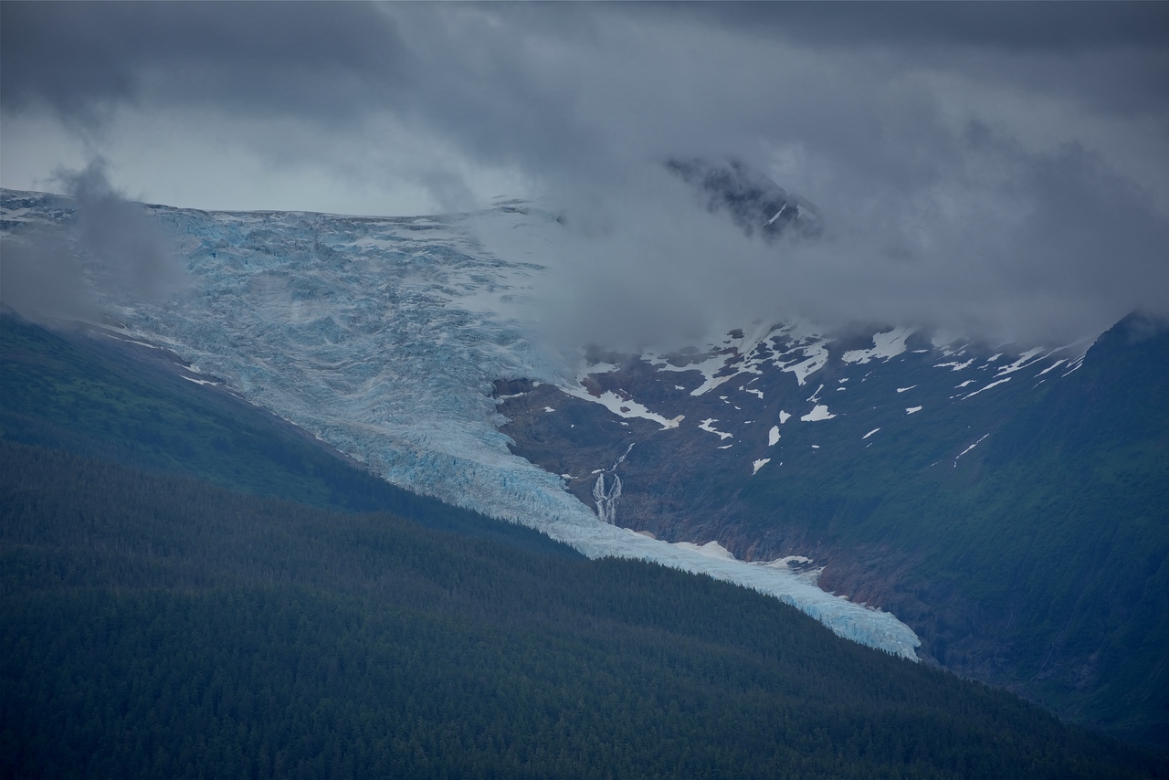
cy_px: 390
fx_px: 5521
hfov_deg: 12.1
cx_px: 584
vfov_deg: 8.1
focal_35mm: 170
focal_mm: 170
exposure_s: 1/400
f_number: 9
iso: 100
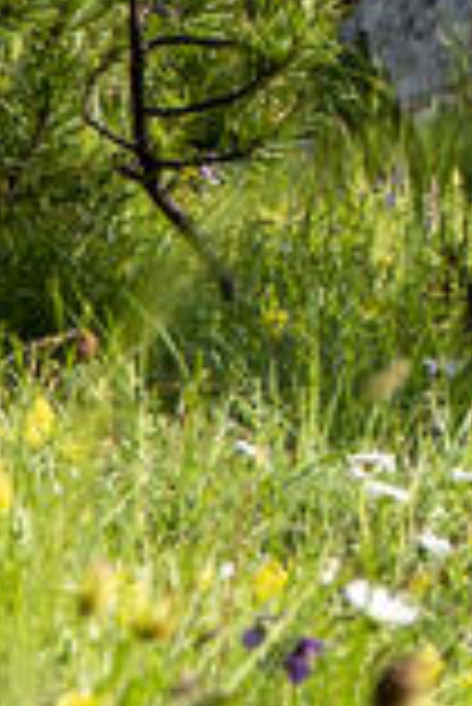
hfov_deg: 3.6
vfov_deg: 5.3
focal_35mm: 372
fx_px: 7299
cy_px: -1012
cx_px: 1371
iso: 100
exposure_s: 1/100
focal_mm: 50
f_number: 8
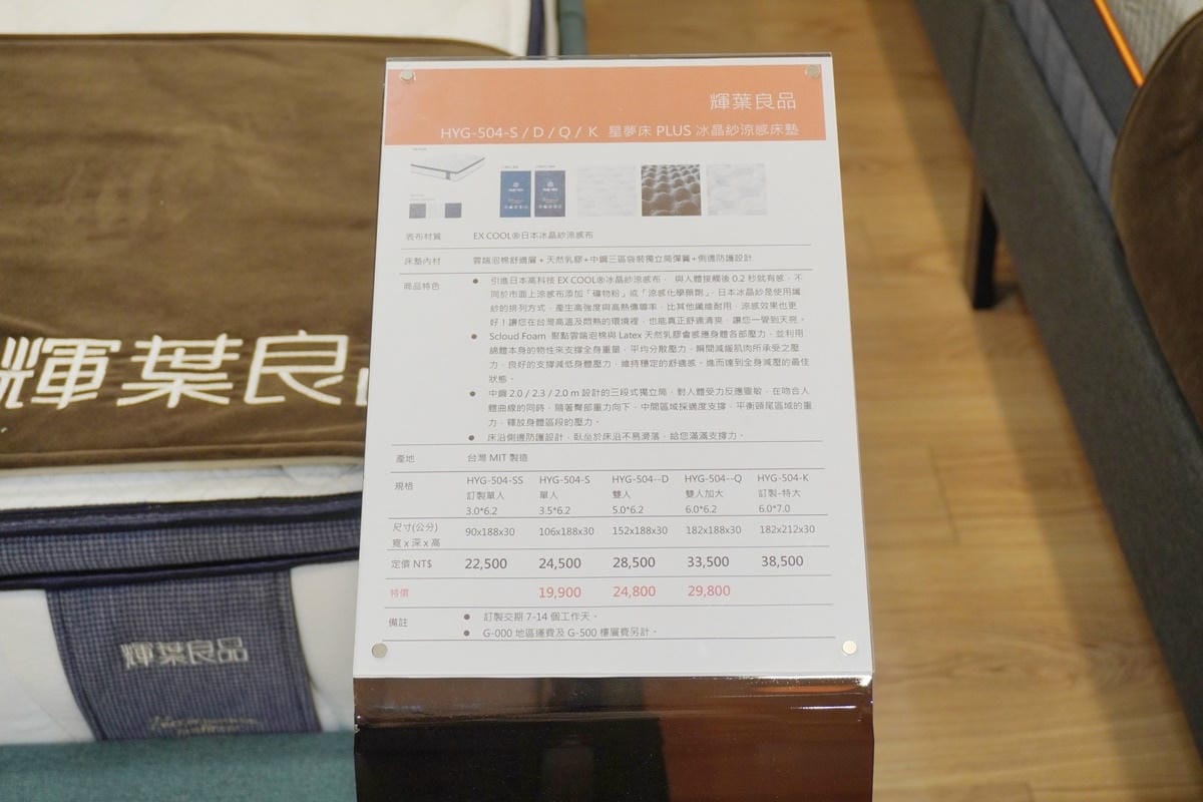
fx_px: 1604
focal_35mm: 48
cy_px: 401
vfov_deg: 28.1
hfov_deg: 41.1
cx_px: 602
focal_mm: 32
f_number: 5
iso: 400
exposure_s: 1/160
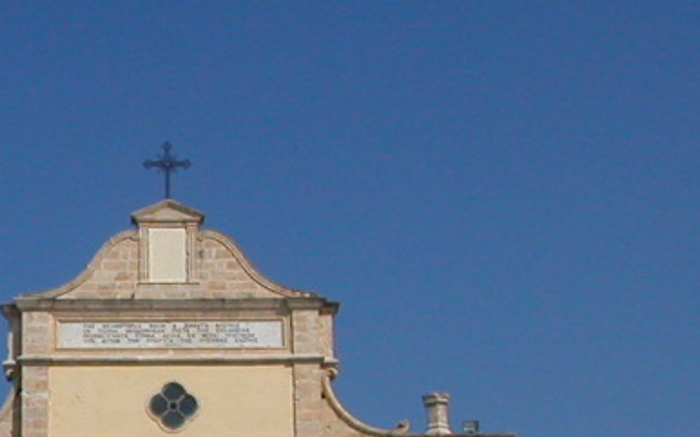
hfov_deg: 19.8
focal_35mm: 104
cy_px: 432
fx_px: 1983
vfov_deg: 12.4
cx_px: 145
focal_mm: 5.6
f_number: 4.5
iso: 100
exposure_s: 1/2164
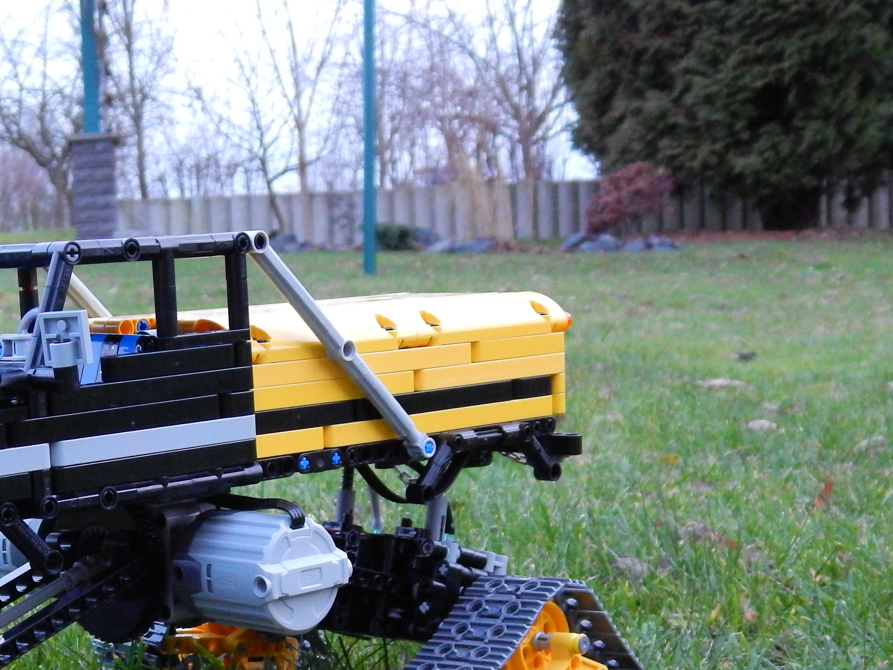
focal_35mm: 77
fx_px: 1986
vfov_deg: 18.9
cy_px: 583
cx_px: 96
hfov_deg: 24.6
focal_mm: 7.7
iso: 800
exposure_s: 1/1.6
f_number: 3.6
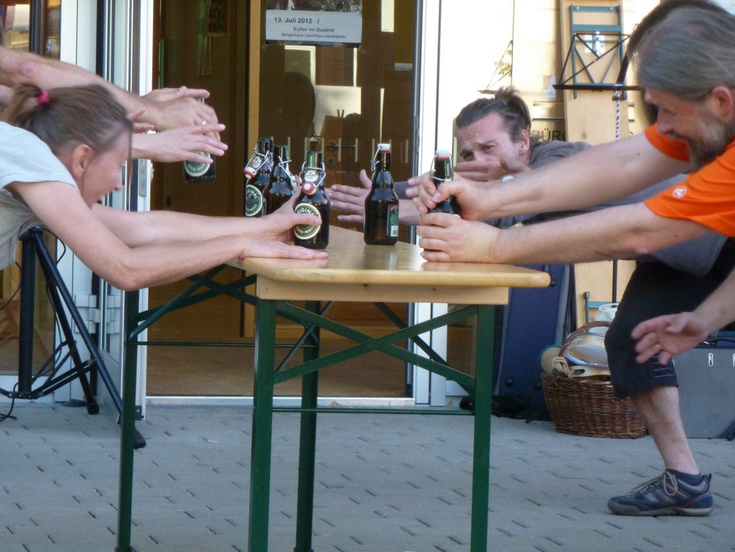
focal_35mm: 168
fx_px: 3567
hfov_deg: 11.8
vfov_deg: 8.8
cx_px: 368
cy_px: 276
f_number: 5.4
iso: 400
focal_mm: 30.1
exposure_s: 1/60
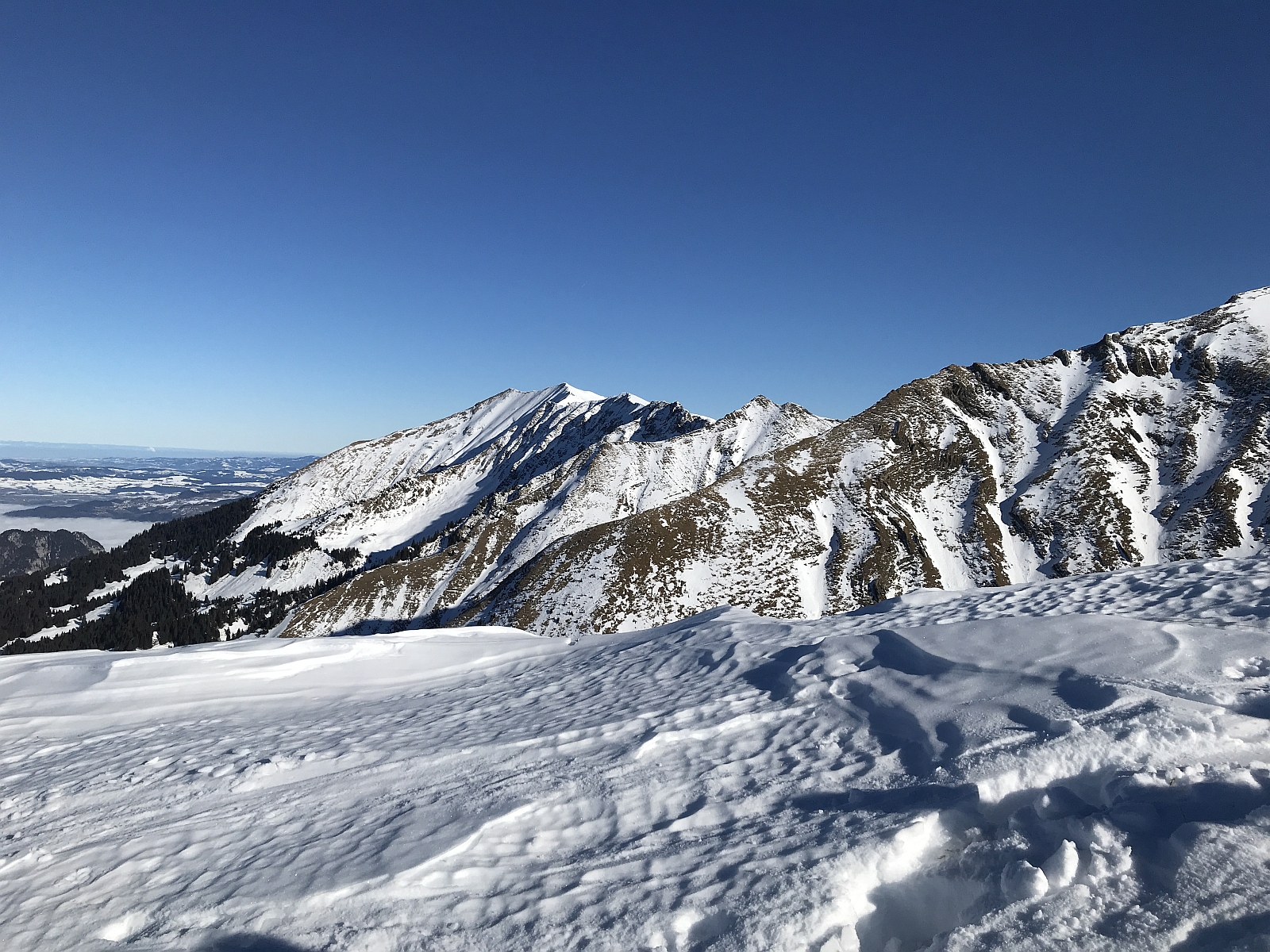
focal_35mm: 28
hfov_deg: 63.4
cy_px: 476
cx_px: 635
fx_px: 1027
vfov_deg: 49.7
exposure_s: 1/8000
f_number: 1.8
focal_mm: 3.99
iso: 25
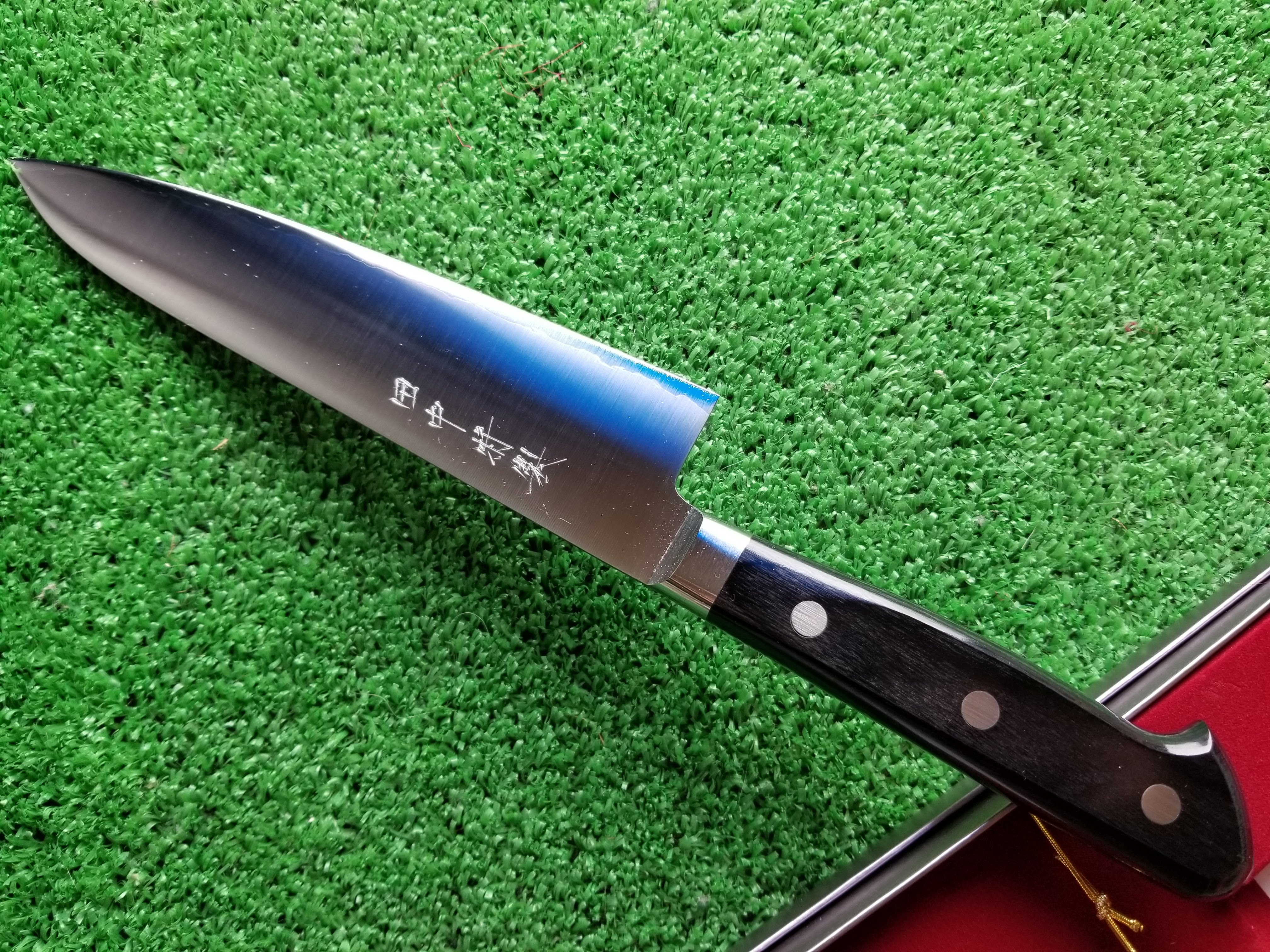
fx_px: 954
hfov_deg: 67.3
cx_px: 635
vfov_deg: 53.1
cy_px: 476
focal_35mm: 26
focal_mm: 4.25
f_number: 1.7
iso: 64
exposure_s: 1/100
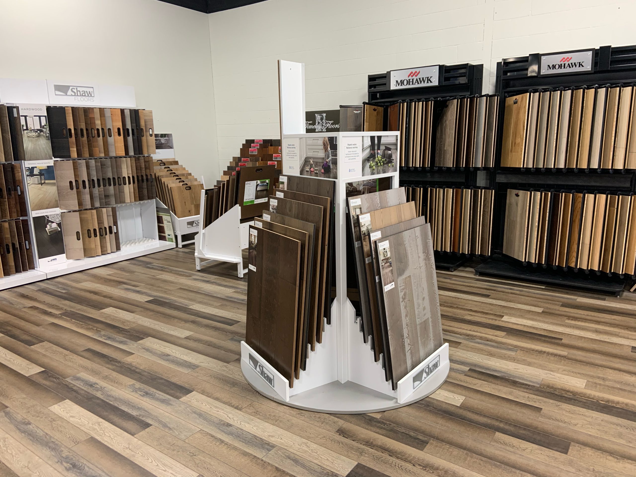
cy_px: 238
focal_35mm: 26
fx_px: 478
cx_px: 318
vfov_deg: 53.1
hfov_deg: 67.3
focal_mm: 4.25
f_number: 1.8
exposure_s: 1/60
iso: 100
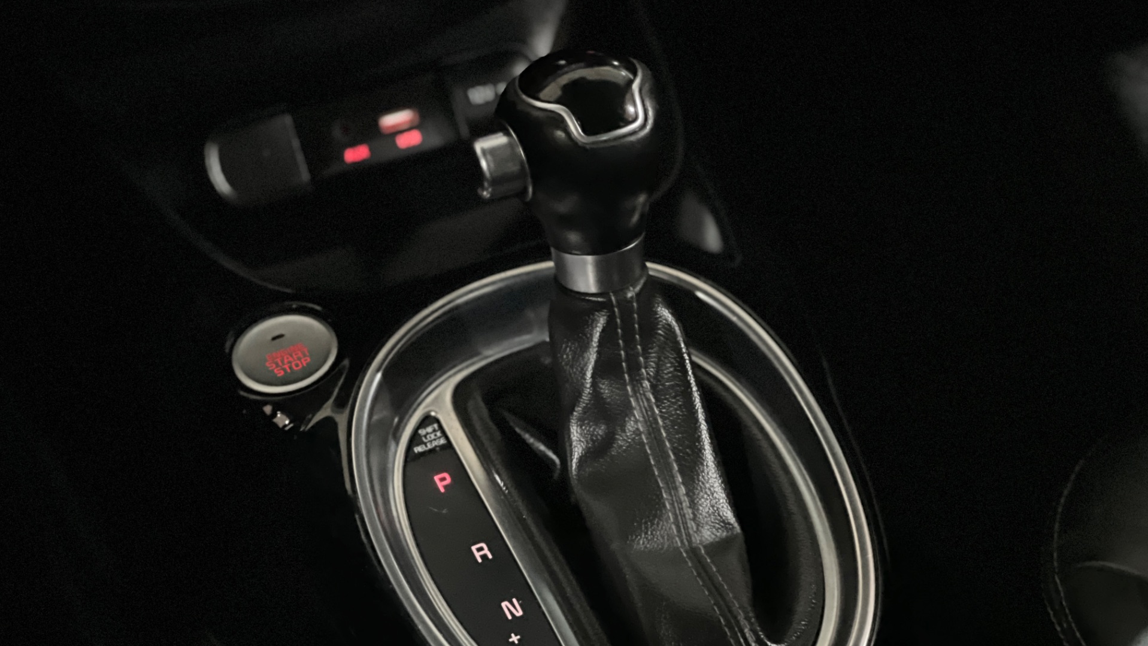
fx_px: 2557
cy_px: 381
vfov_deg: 14.4
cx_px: 574
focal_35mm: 84
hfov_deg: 25.3
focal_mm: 9
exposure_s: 1/15
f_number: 2.8
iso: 2000
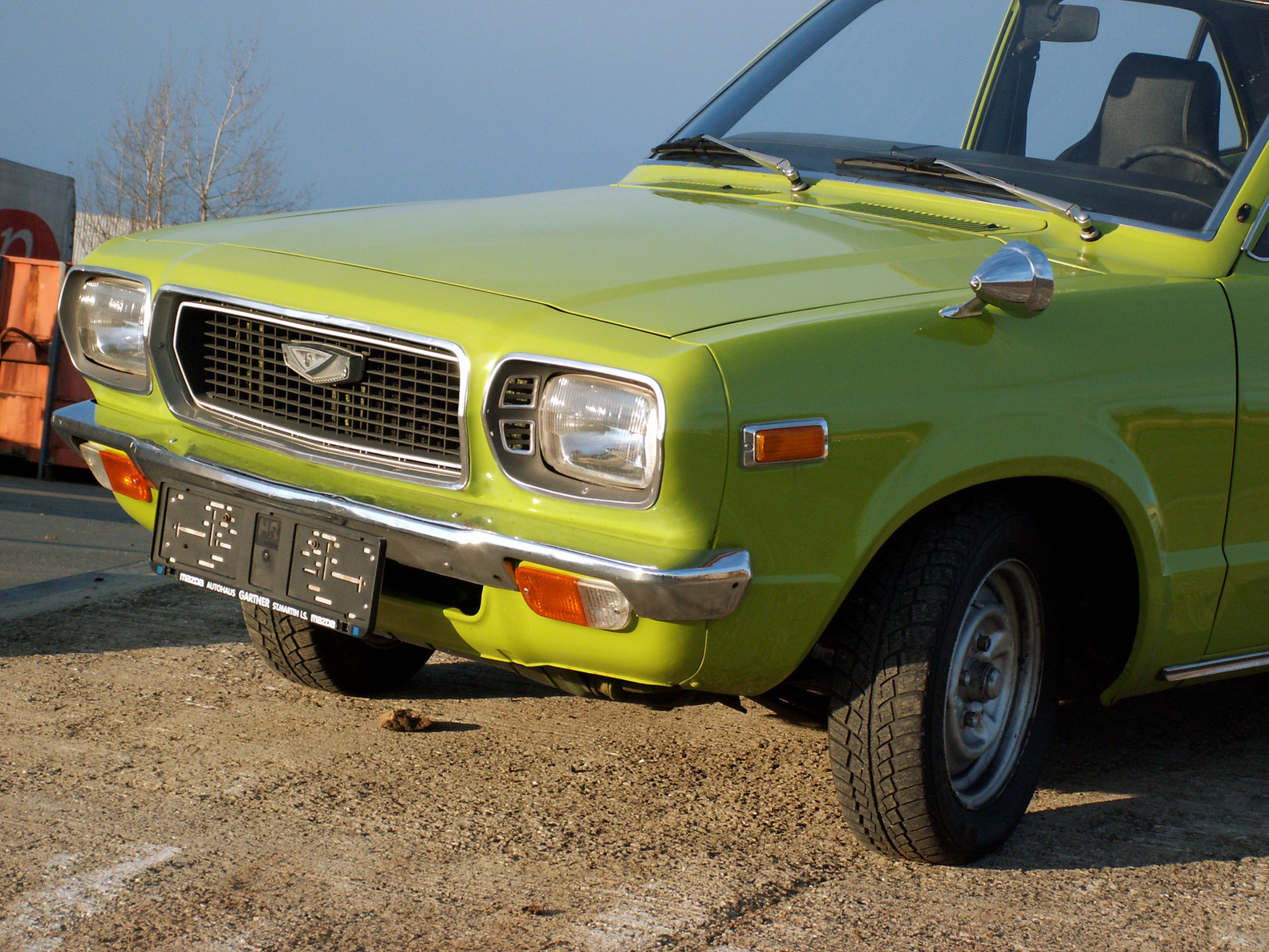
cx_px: 638
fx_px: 3300
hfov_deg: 21.8
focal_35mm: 90
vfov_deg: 16.4
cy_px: 474
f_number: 3.5
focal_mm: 14.94
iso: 50
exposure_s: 1/320
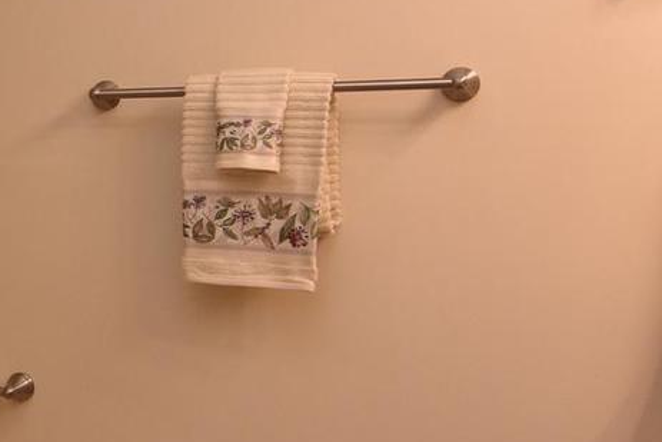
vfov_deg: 24.1
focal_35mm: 56
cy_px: 166
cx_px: -183
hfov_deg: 29.3
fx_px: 1030
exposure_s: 1/100
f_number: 8
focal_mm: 12
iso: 800
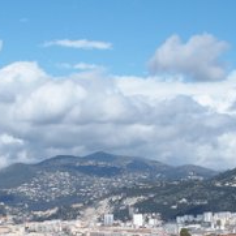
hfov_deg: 16.0
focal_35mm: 108
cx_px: 30
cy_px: 192
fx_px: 833
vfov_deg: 16.0
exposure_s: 1/1000
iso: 100
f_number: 4.5
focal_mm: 9.8
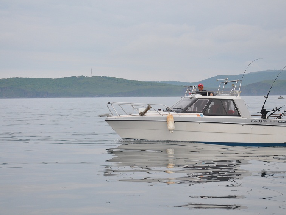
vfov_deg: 13.7
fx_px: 893
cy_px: 107
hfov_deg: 18.2
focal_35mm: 108
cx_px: 150
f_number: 8
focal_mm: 66
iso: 400
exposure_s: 1/250
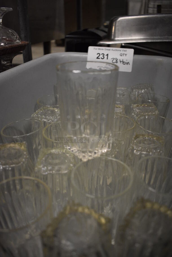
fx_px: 193
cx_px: 86
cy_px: 128
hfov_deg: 48.0
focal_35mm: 27
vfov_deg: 67.3
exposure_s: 1/125
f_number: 3.5
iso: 1800
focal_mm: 18
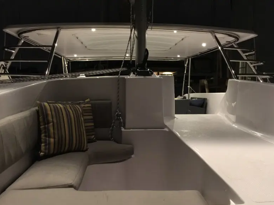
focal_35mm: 30
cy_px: 106
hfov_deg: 60.0
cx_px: 134
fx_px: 237
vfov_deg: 46.8
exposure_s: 1/4
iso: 100
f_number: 2.2
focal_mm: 4.15
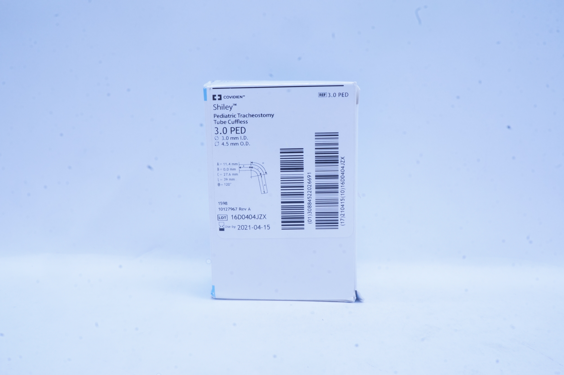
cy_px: 188
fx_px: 587
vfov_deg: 35.4
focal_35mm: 38
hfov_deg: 51.3
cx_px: 282
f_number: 25
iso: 400
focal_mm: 25
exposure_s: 1/5
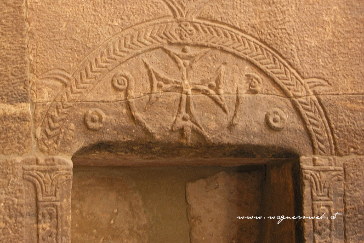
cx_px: 182
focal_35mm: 105
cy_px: 109
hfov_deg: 19.5
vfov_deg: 13.0
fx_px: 1062
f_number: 3.5
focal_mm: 25.7
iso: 100
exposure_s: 1/4
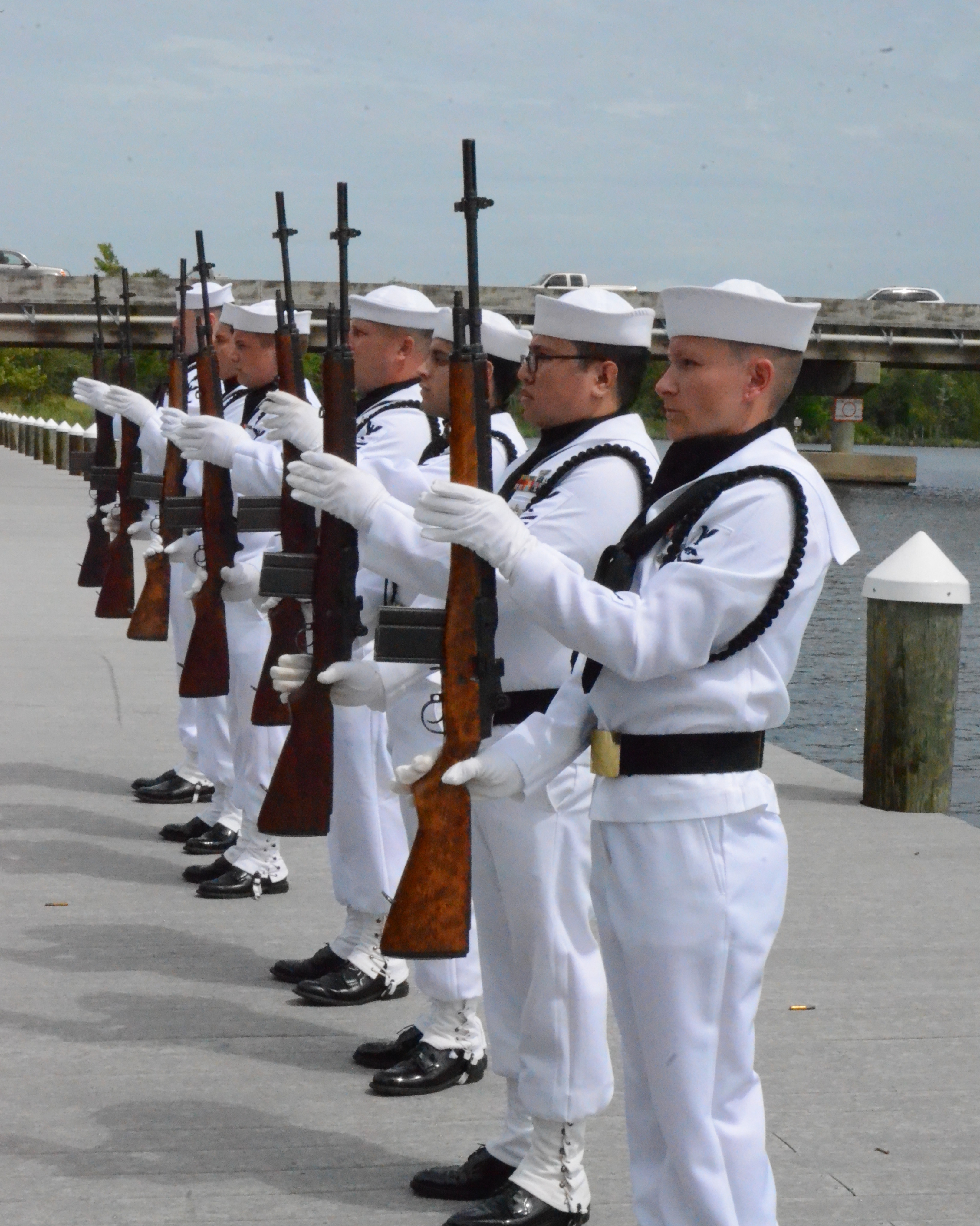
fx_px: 2357
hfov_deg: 23.5
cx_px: 491
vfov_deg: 29.1
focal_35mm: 65
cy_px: 730
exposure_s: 1/3200
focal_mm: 38
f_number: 29
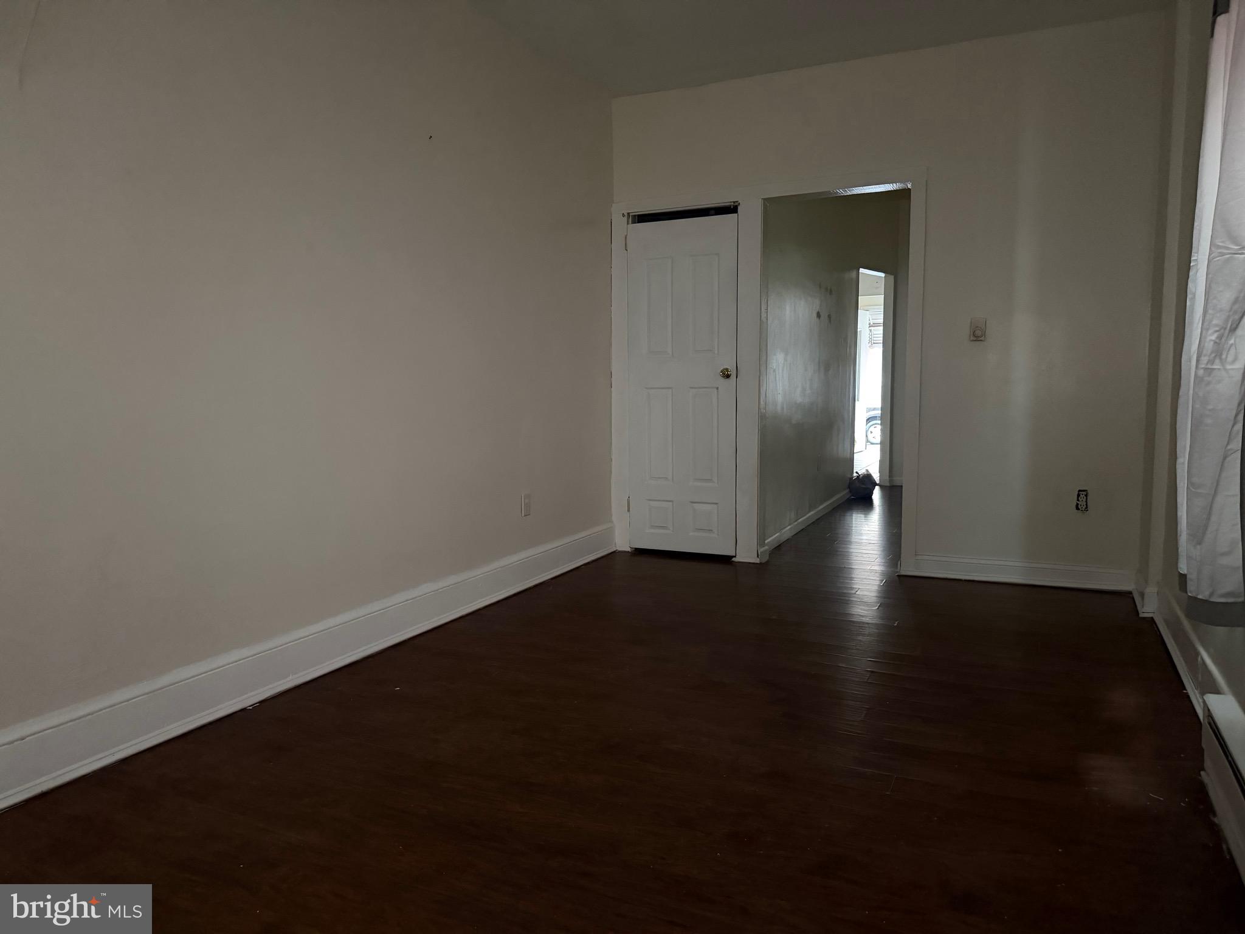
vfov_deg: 56.8
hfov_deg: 71.6
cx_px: 622
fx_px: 863
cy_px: 467
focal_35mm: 24
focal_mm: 6.76
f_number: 1.78
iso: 1000
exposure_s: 1/30
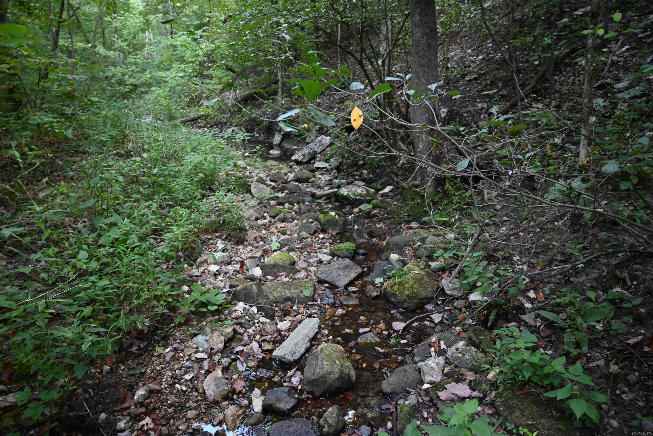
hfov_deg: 73.7
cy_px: 218
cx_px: 326
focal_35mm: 24
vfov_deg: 53.2
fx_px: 435
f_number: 4
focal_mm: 24
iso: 2500
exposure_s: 1/125
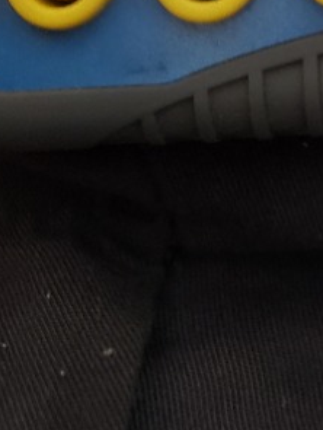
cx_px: 409
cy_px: -226
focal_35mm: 88
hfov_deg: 16.0
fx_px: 1092
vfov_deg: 19.3
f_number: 1.5
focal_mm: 4.3
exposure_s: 1/10
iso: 320
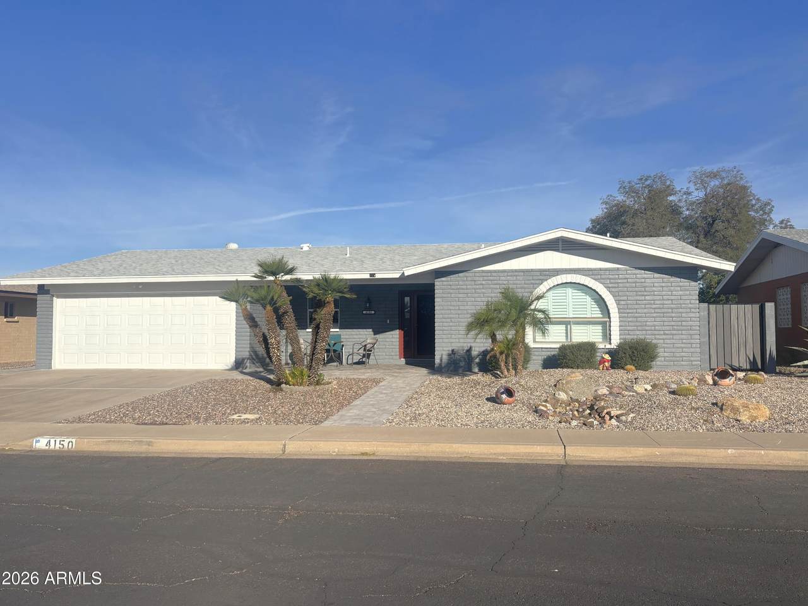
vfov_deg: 48.2
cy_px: 303
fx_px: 677
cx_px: 404
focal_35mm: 29
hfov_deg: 61.7
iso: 50
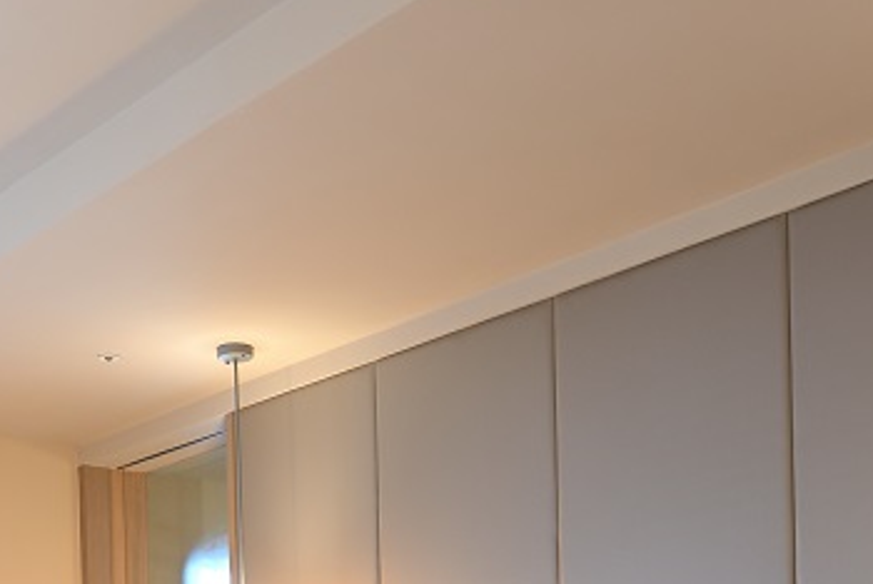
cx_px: 277
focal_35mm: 66
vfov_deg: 18.7
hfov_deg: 30.2
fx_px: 1602
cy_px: 825
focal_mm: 14
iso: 100
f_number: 9
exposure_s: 3
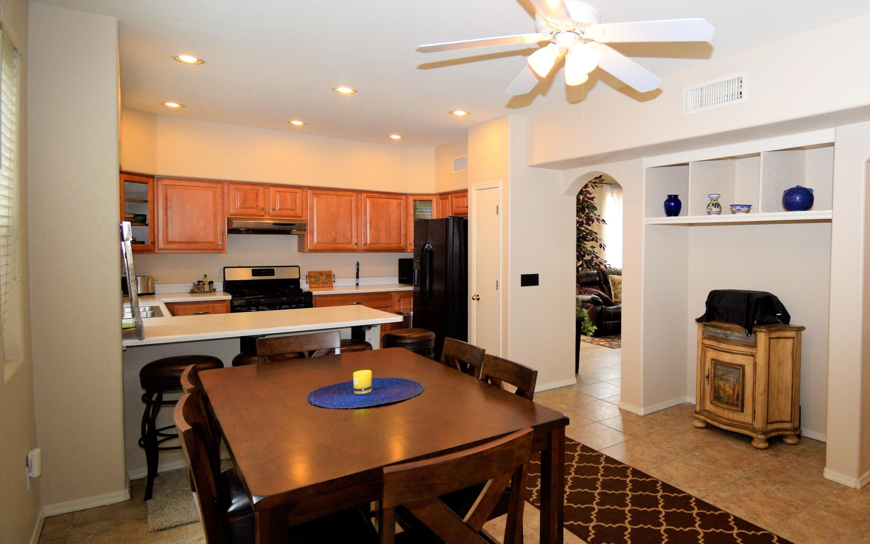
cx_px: 583
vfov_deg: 57.2
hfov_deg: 79.5
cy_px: 257
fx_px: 498
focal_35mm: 21
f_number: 5
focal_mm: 10
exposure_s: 1/100
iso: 800
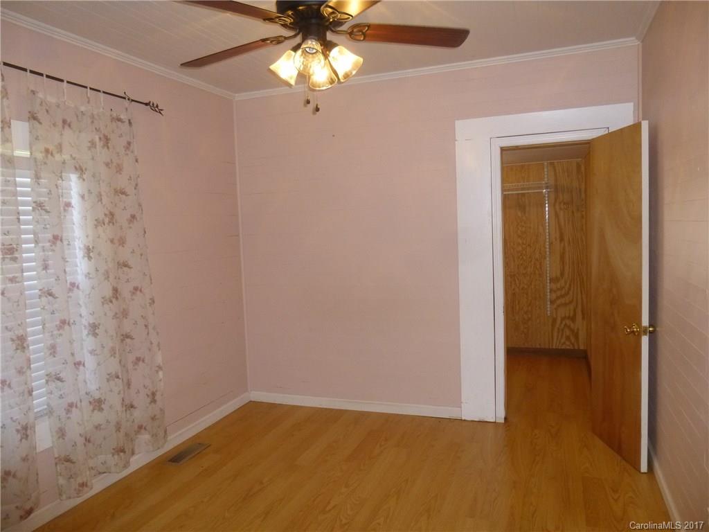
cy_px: 266
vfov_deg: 54.9
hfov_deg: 69.4
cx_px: 354
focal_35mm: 25
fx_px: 512
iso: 320
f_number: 3.1
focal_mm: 4.5
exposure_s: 1/60
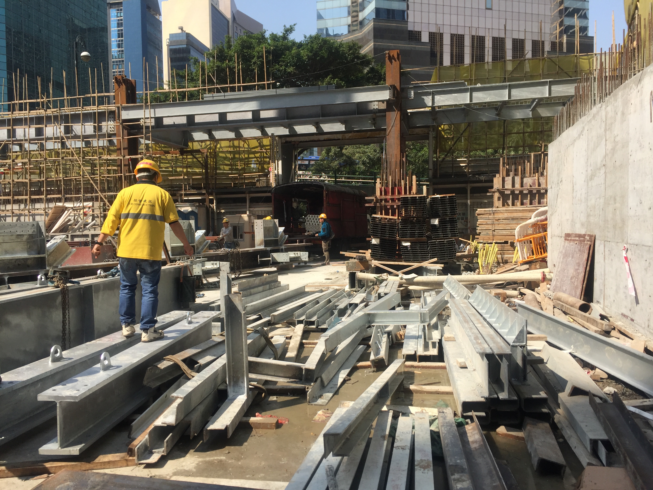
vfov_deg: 48.2
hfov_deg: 61.7
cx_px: 326
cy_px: 245
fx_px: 547
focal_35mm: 29
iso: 32
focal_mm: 4.15
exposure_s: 1/1522
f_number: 2.2
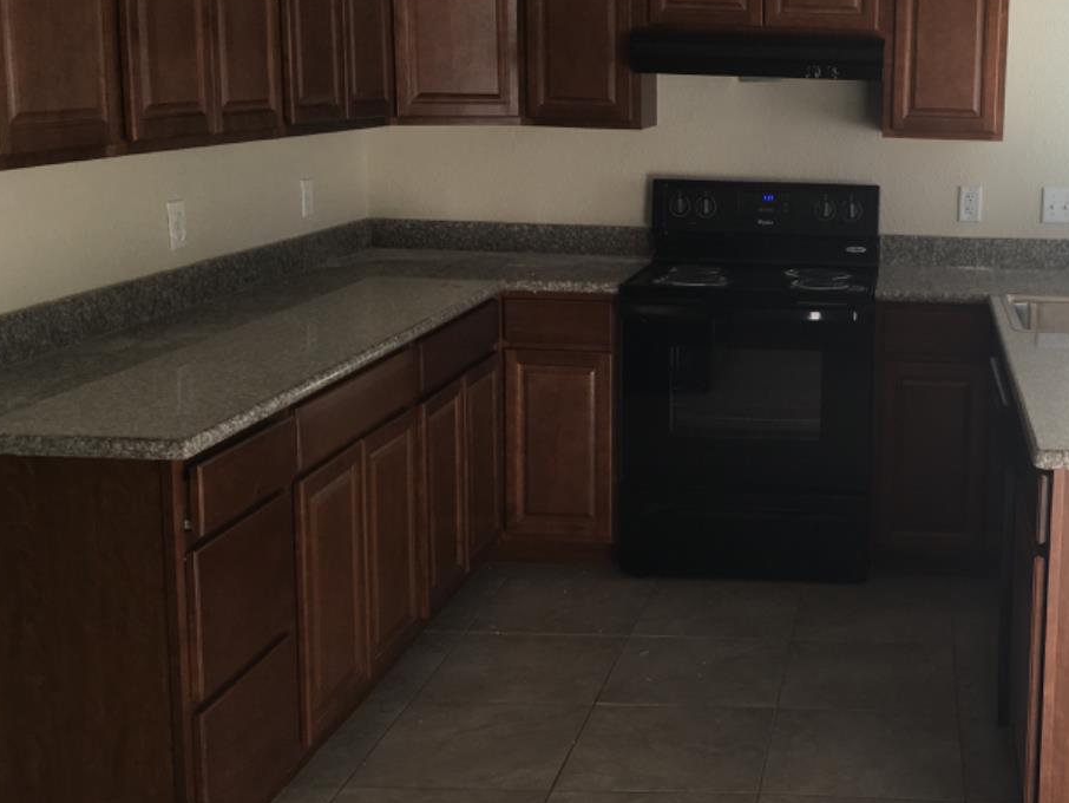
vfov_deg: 30.2
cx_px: 873
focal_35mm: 48
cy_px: 345
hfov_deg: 38.0
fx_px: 1483
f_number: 2.2
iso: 25
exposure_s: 1/40
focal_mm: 4.15
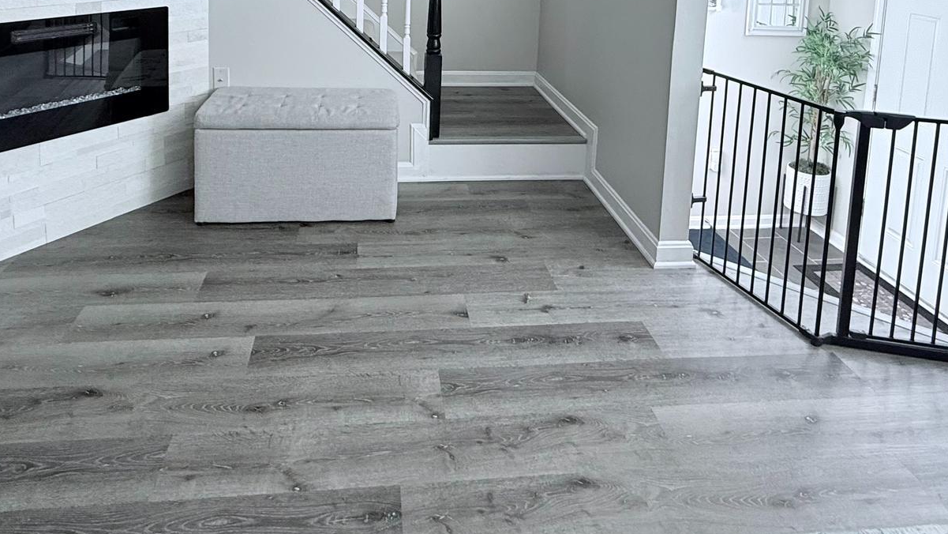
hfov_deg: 71.8
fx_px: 654
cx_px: 451
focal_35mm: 26
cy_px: -12
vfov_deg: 38.8
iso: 125
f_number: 2.2
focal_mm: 2.22
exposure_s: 1/99
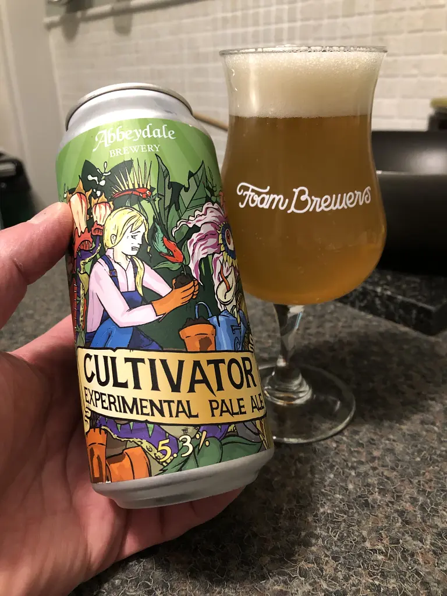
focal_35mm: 28
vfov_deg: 63.4
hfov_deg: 49.7
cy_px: 298
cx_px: 224
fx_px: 482
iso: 100
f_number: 1.8
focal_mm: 3.99
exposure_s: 1/11
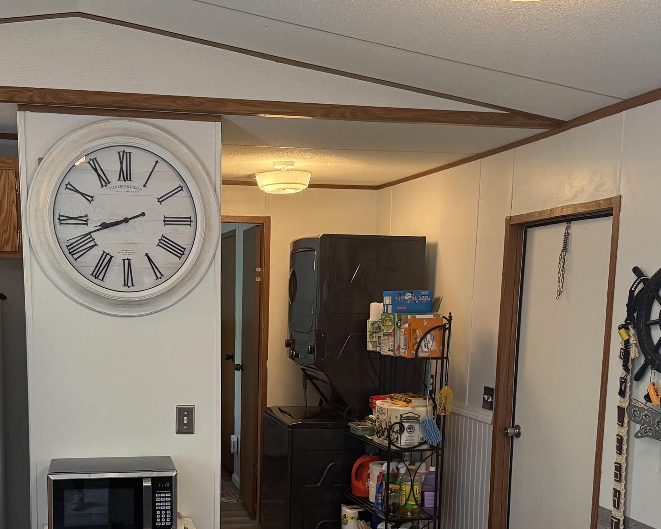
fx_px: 880
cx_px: 250
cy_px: 415
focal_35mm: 45
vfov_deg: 32.6
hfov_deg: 40.9
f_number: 1.78
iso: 400
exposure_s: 1/120
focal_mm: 6.76
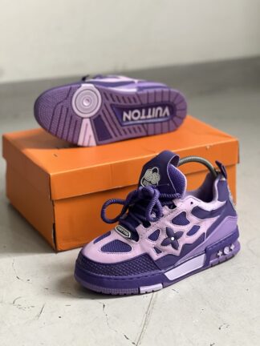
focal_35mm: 77
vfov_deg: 25.3
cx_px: 130
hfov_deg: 19.1
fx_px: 771
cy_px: 173
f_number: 2.8
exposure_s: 1/40
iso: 250
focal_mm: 9
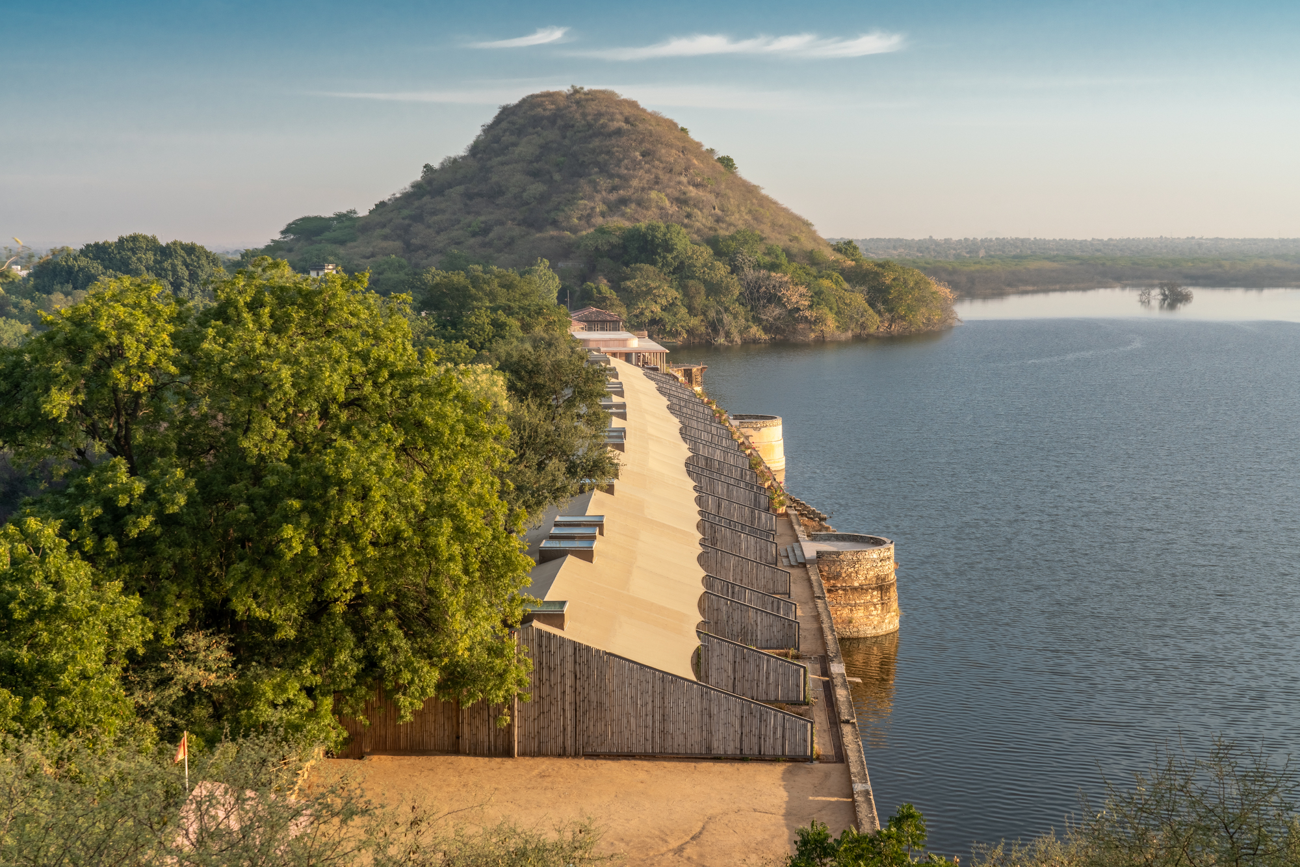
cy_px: 434
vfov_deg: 27.5
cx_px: 650
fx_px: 1770
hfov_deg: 40.3
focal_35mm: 49
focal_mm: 49
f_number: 10
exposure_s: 1/2500
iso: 200
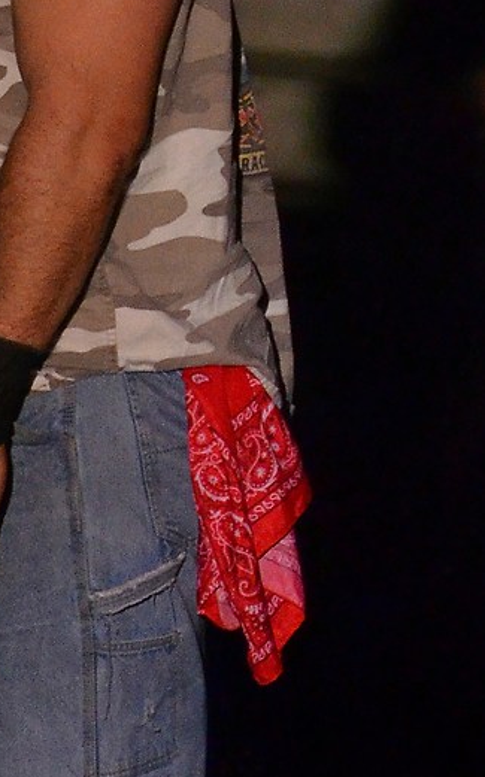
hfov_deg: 1.0
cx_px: -234
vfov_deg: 1.6
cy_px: 310
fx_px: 28357
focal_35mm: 1339
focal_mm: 190
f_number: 5.3
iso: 1600
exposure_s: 1/400
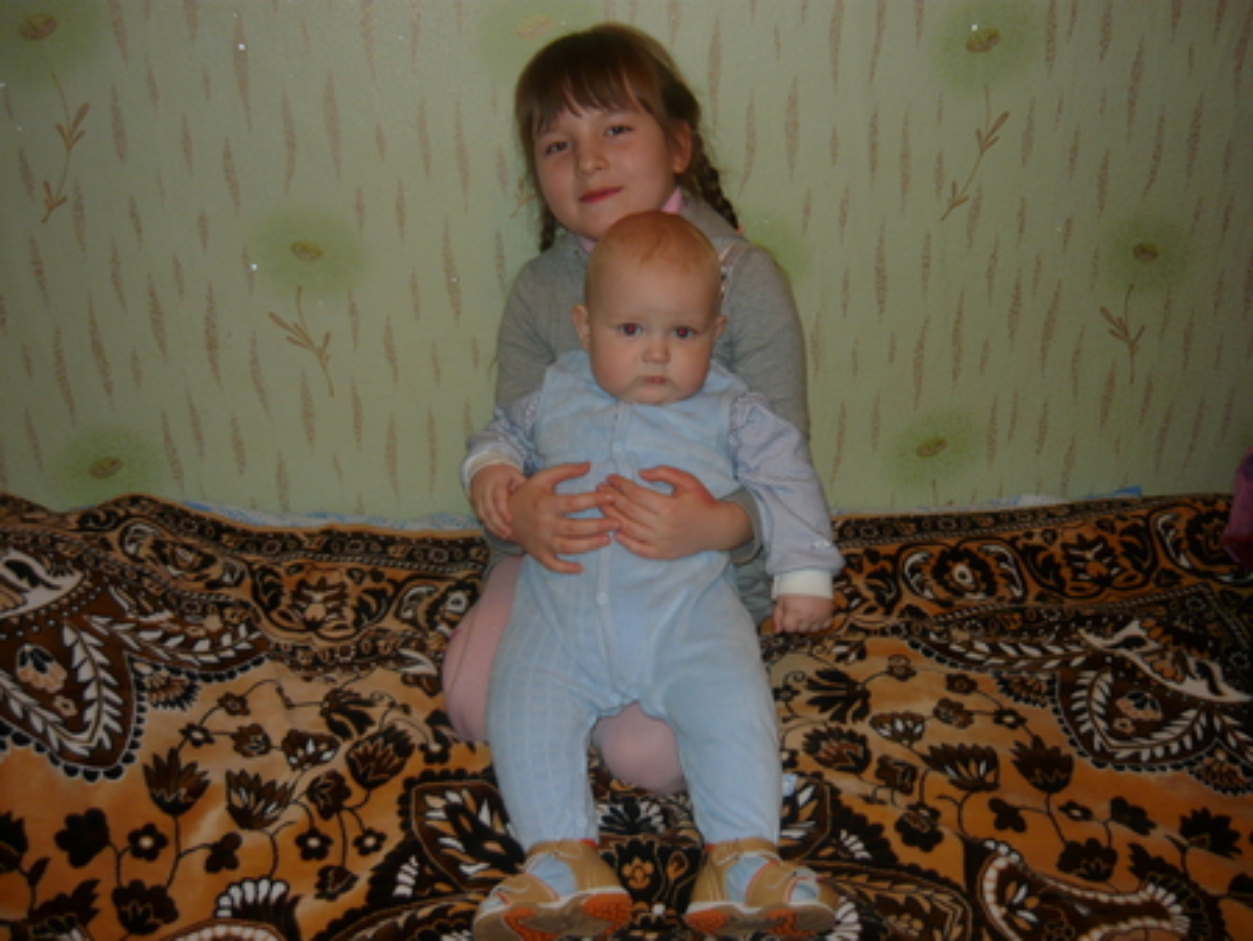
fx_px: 1195
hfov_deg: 55.3
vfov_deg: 43.0
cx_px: 626
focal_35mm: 33
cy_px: 470
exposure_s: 1/30
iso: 100
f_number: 2.8
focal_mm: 5.5
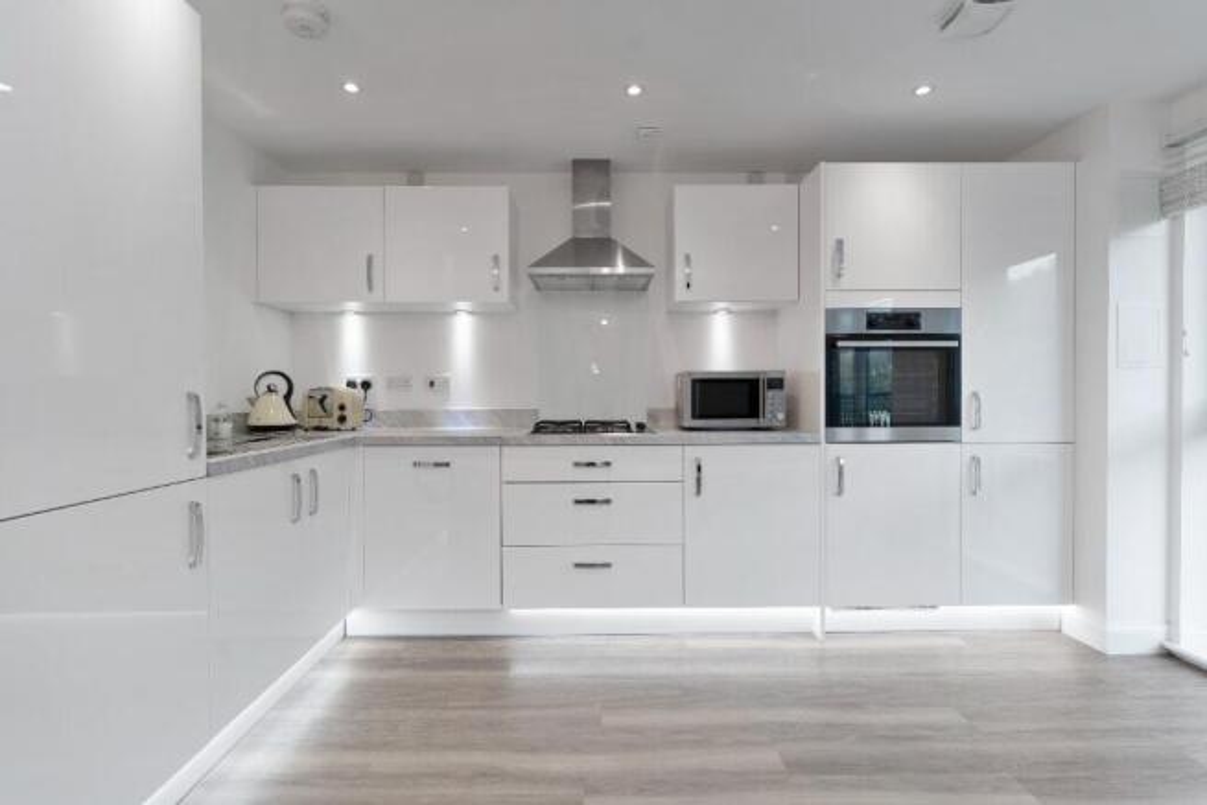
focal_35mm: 16
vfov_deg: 72.4
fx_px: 550
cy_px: 402
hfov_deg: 95.3
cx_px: 604
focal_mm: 16.4
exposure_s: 1/20
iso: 160
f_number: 5.6
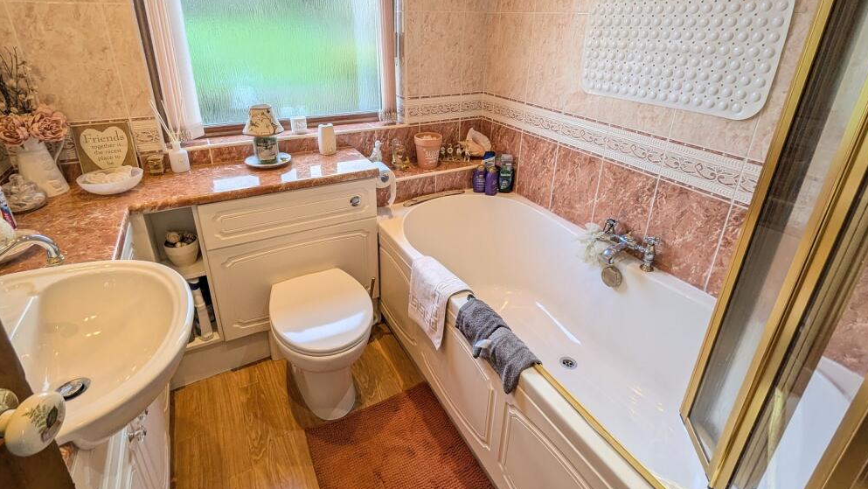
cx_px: 431
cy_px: 194
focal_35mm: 18
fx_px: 414
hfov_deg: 92.7
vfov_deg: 60.5
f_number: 2.2
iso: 89
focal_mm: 2.35
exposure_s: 1/100
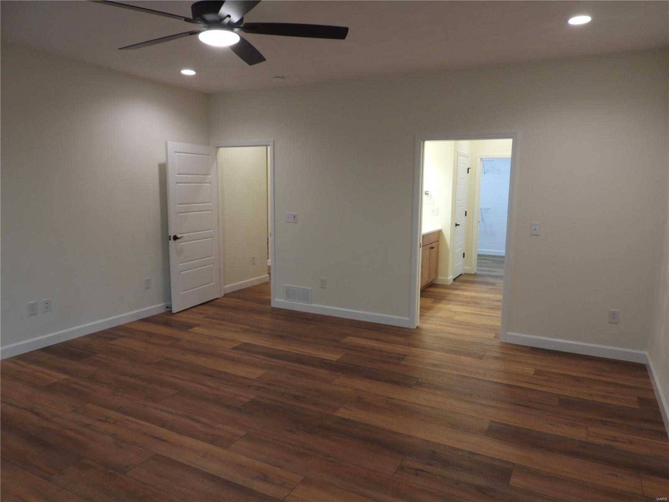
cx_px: 334
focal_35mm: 24
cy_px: 251
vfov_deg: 56.8
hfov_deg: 71.6
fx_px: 464
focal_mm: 4.3
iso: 160
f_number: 3.3
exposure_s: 1/30
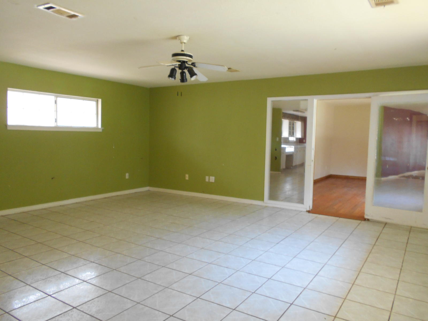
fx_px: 321
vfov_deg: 53.1
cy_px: 160
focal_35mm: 26
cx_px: 214
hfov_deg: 67.3
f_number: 3.2
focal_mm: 4.6
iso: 220
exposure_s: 1/30
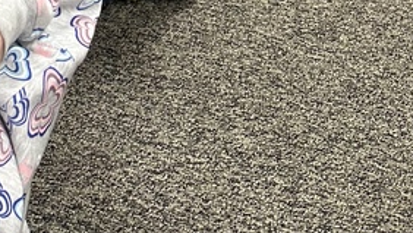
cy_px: -470
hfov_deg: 21.5
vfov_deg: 9.7
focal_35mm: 95
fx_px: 1041
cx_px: -19
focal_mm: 6.86
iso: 125
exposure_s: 1/60
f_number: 1.78
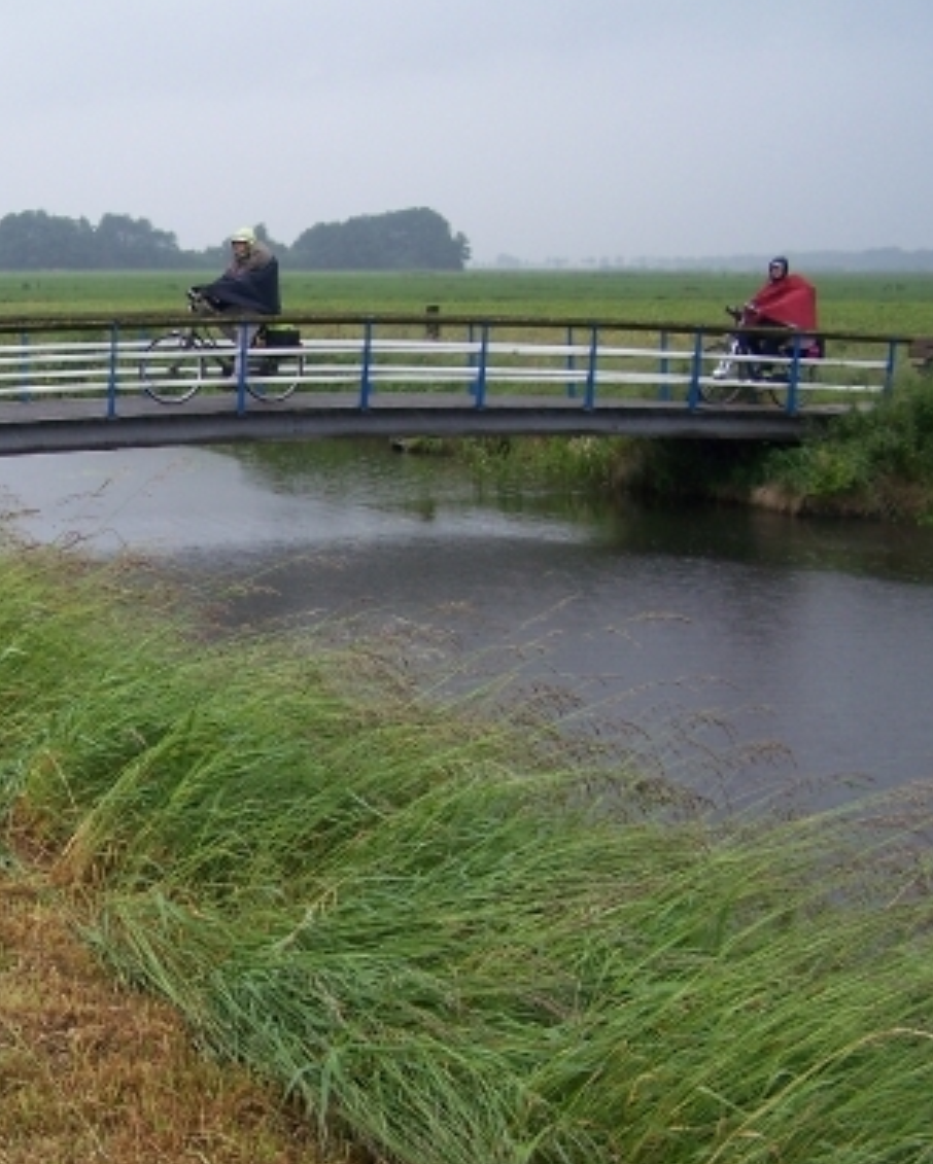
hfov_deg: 24.8
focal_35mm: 59
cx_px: 34
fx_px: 2035
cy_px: 633
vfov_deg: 31.9
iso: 80
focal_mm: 6.3
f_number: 2.8
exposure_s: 1/320
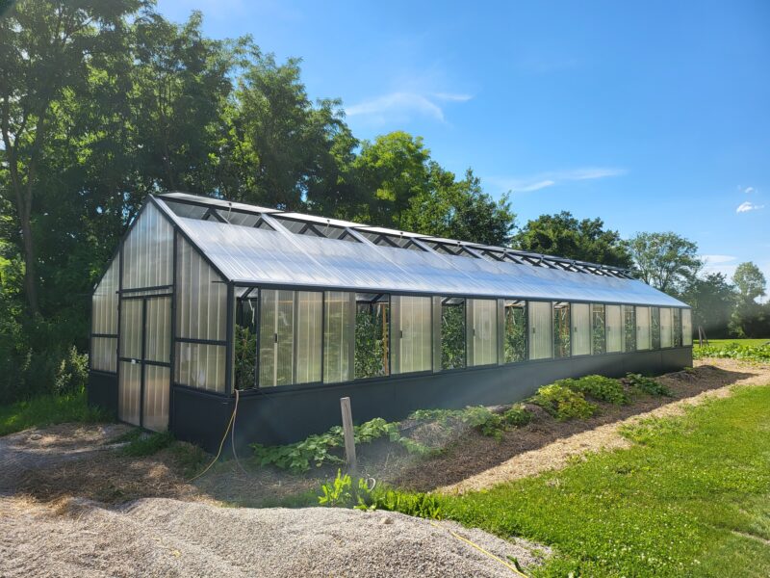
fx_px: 534
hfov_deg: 71.6
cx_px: 385
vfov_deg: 56.8
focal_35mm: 24
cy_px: 289
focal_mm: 5
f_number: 1.8
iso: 40
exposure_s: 1/1899
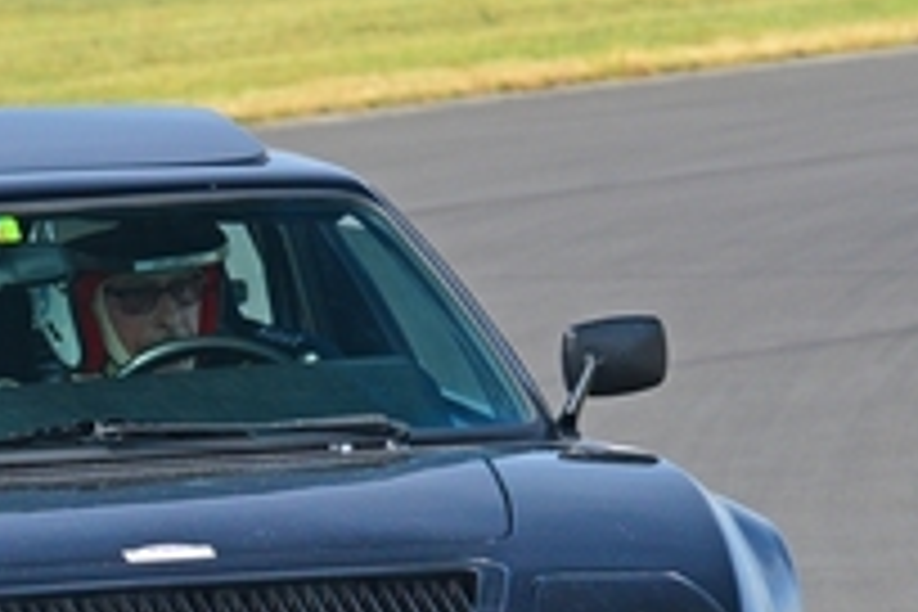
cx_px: -9
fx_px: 10148
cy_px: 396
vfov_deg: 3.5
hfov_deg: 5.2
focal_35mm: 398
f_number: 9
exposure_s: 1/500
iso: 800
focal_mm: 135
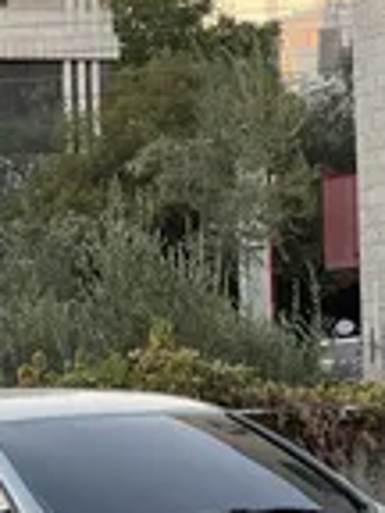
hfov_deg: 6.9
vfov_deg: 9.2
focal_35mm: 214
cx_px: 139
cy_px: 289
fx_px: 3173
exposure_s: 1/121
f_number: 2.8
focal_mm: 9
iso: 100
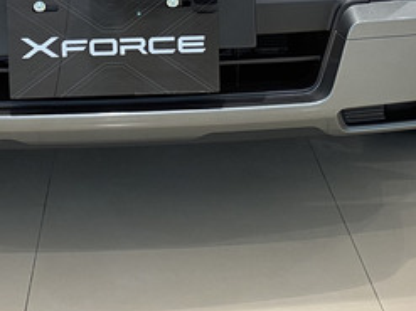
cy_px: -154
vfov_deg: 16.4
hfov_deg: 23.7
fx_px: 985
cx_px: 118
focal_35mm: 82
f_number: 1.8
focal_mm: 4.25
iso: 125
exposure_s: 1/85
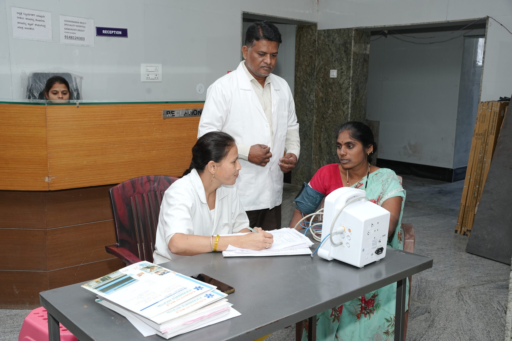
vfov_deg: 34.8
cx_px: 256
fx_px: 545
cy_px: 170
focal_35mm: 38
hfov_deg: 50.3
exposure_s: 1/100
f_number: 7.1
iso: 800
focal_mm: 38.3
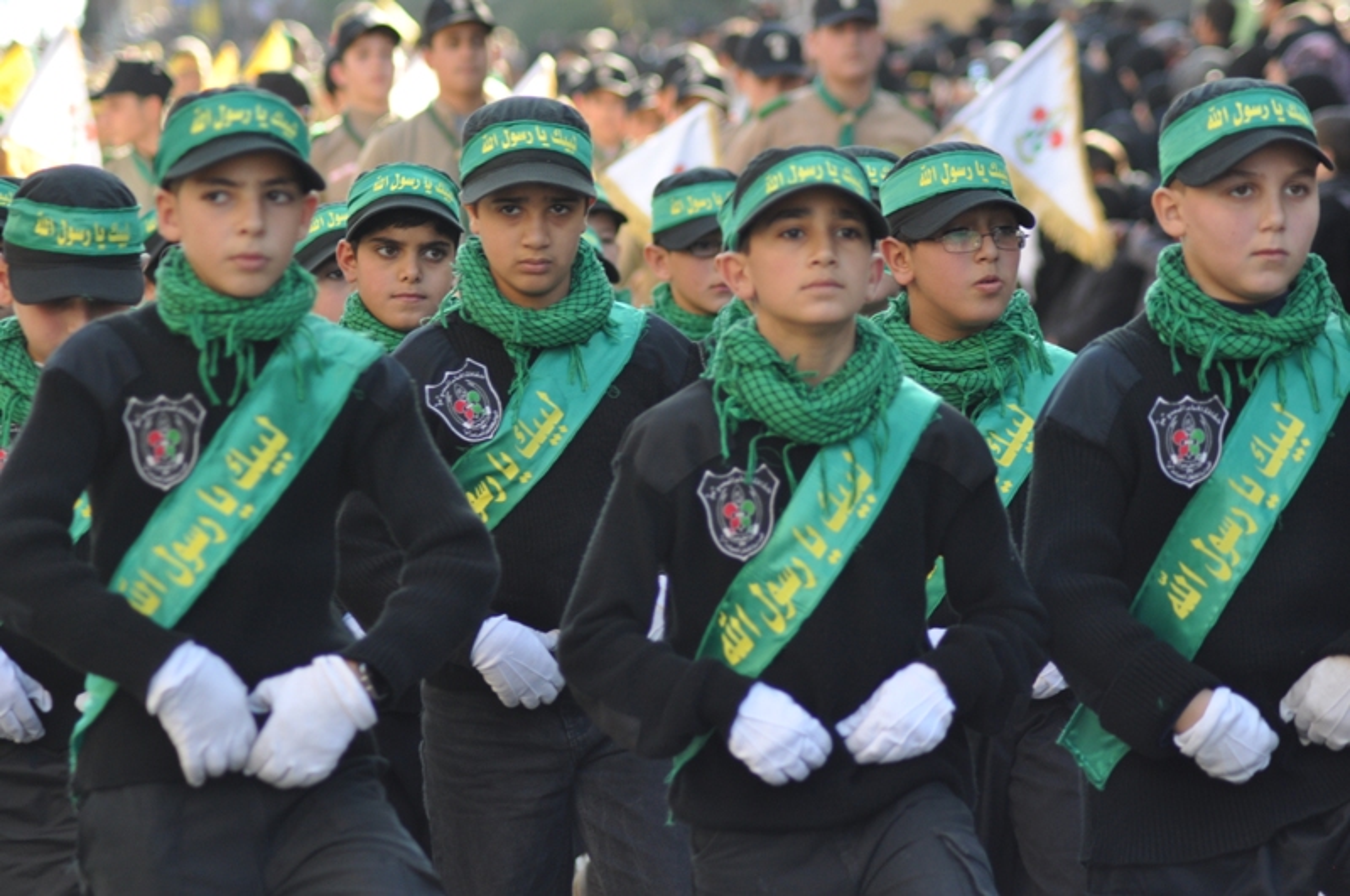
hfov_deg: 10.2
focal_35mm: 202
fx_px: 7583
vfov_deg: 6.8
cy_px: 448
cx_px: 675
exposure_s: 1/320
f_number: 4.5
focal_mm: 135
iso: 400
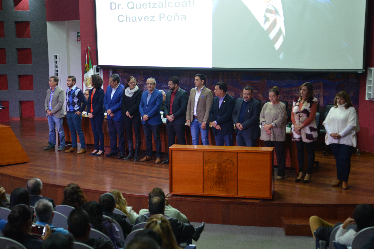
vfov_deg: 22.3
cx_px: 162
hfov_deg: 32.8
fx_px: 634
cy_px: 122
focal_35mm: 61
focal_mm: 52
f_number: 4.2
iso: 1400
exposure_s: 1/30
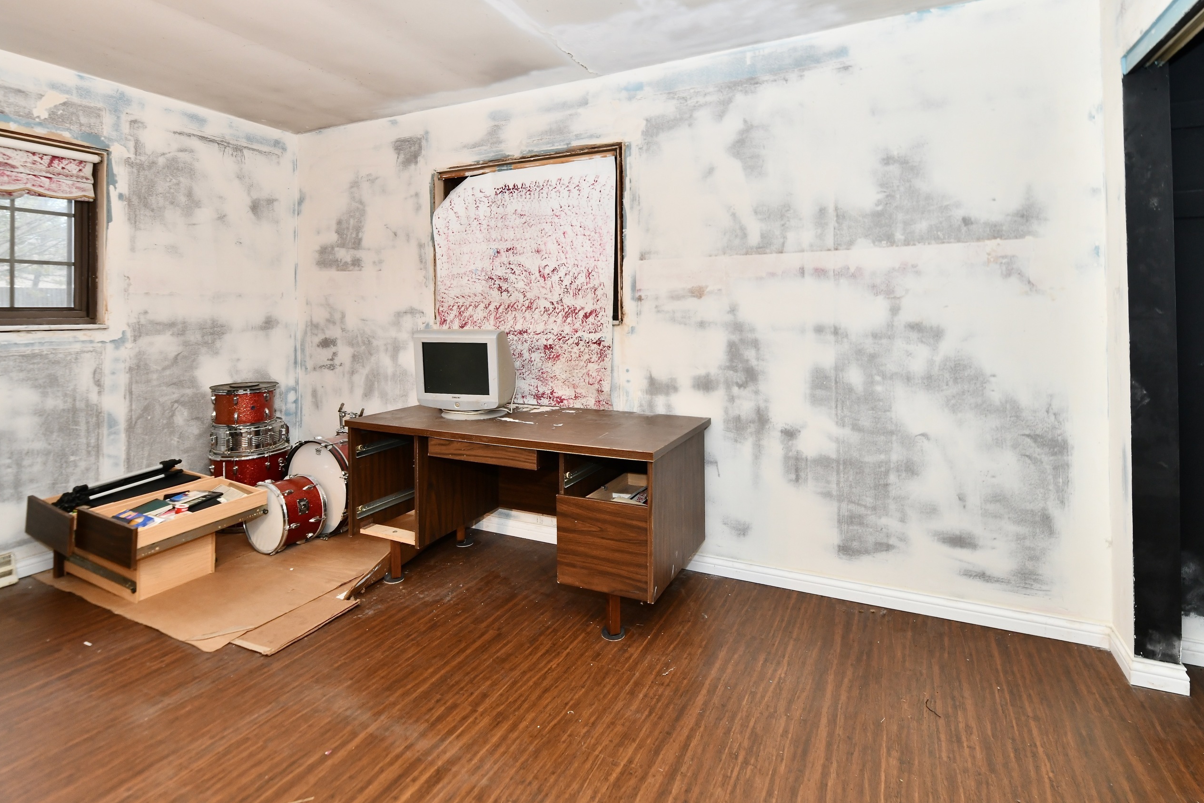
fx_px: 569
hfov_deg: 93.1
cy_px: 342
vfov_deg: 70.1
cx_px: 552
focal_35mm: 17
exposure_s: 1/60
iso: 640
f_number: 6.3
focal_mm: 14
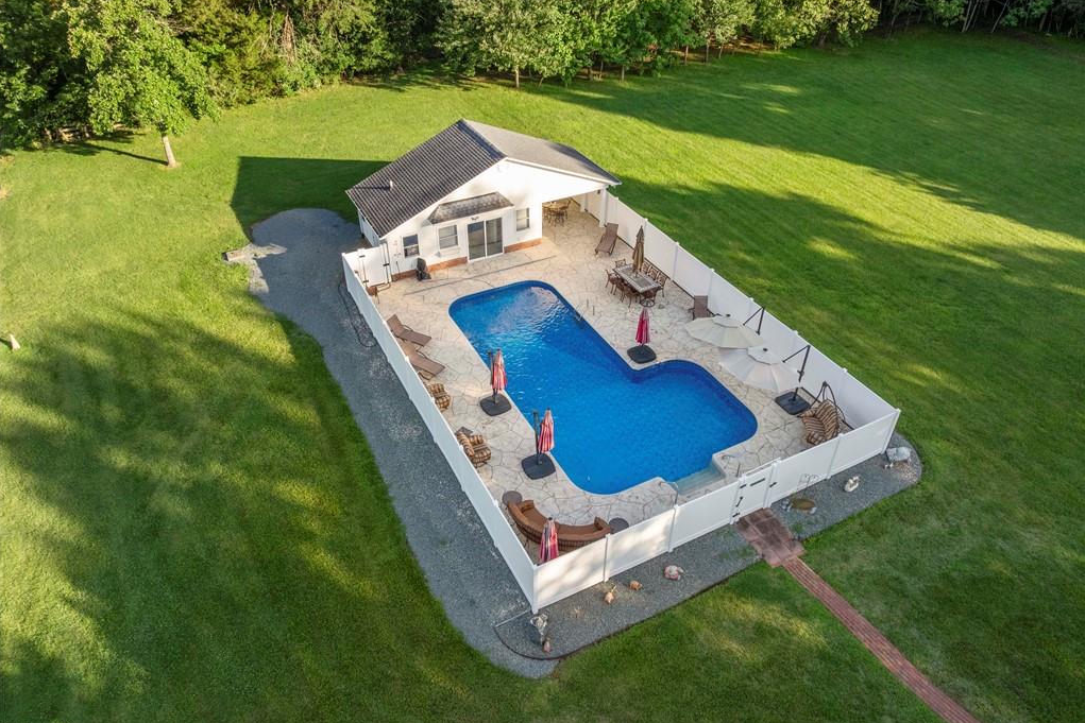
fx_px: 754
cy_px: 337
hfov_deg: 71.5
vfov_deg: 51.3
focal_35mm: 25
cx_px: 542
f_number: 4
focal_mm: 12.29
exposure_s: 1/120
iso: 400
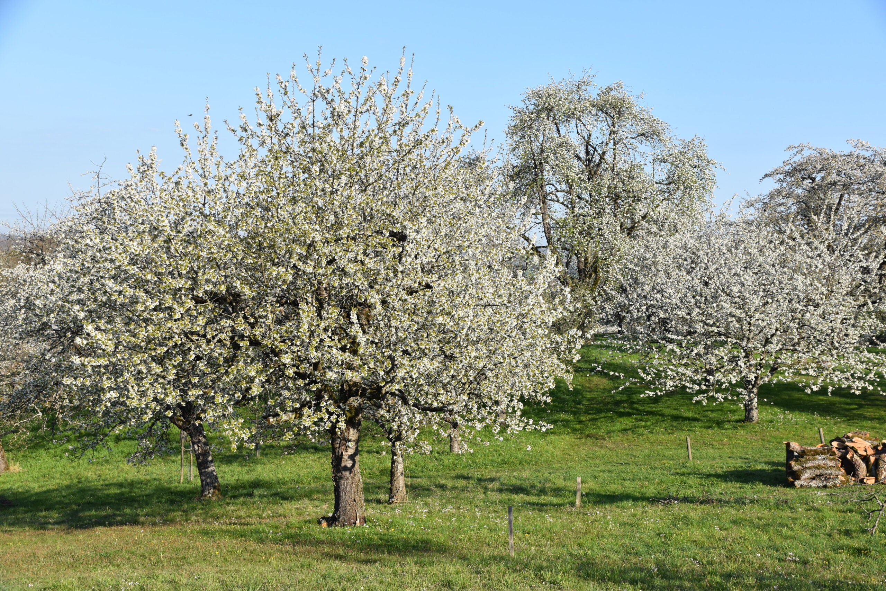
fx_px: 1403
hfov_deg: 35.1
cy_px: 296
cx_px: 443
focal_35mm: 57
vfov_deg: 23.8
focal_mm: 38
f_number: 9
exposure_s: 1/320
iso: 200
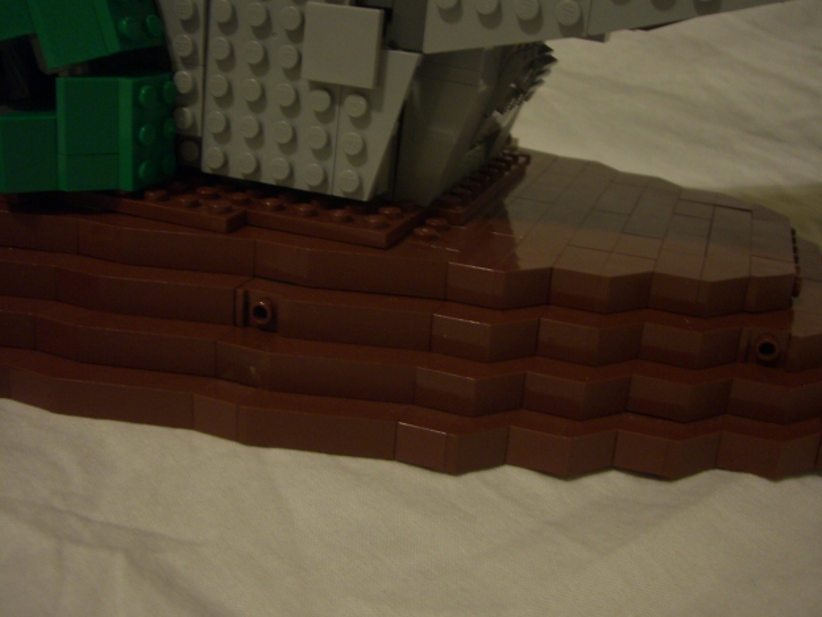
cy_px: 307
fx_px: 926
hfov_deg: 47.9
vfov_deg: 36.8
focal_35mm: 39
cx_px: 418
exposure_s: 1/8
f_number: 2.7
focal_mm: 6.2
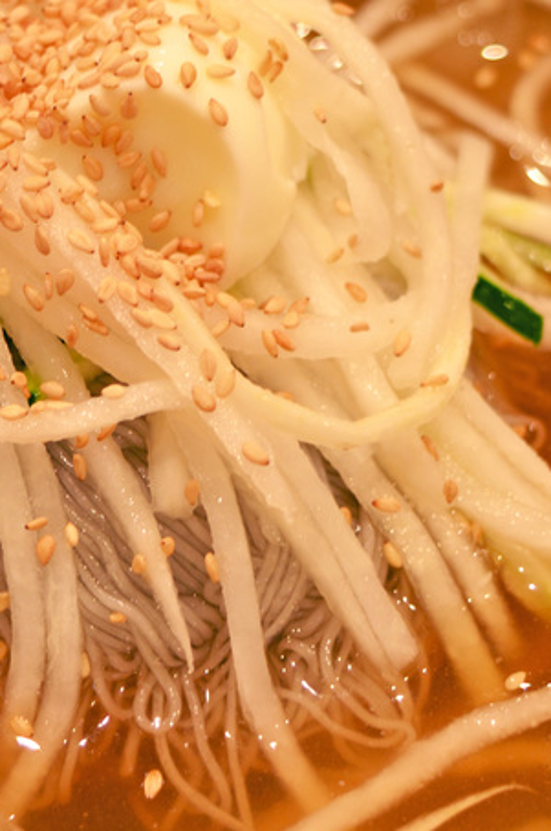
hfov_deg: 12.4
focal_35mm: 110
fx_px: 2535
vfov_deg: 18.6
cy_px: 355
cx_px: 137
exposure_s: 1/25
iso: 200
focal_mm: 38
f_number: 4.8
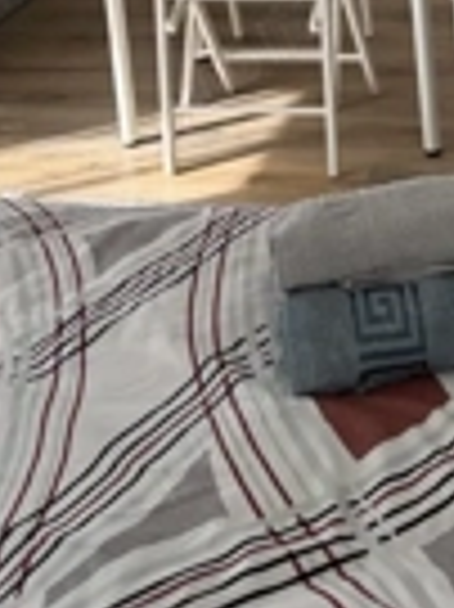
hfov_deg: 20.4
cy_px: -266
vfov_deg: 23.0
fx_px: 1244
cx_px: 382
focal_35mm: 71
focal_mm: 6.76
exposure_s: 1/133
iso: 64
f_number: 1.78
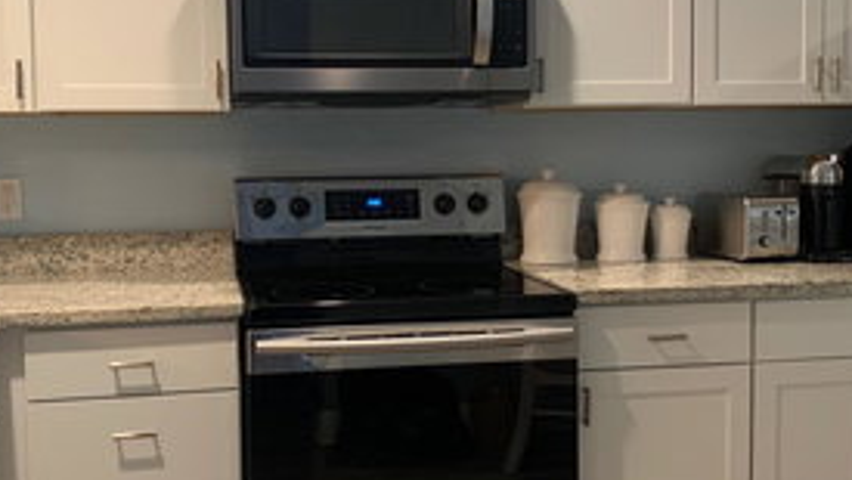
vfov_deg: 27.1
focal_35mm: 44
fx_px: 995
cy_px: 204
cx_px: 367
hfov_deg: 46.3
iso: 250
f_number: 1.8
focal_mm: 4.25
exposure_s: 1/60
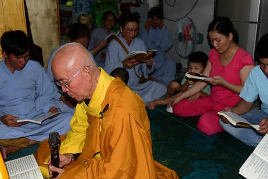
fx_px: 283
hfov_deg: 50.6
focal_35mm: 38
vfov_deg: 35.0
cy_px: 82
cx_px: 150
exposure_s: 1/60
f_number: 4
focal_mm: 30
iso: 320
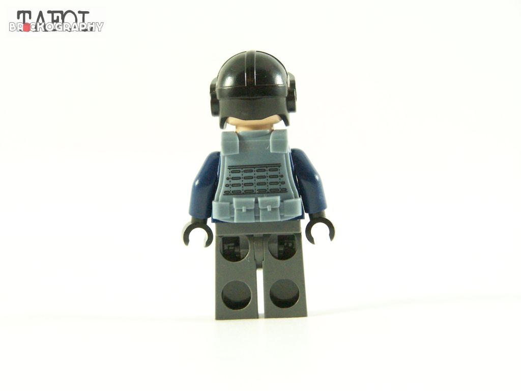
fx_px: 1927
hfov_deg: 15.4
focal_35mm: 128
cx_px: 260
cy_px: 196
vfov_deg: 11.6
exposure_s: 1/60
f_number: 3.6
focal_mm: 21.2
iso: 400
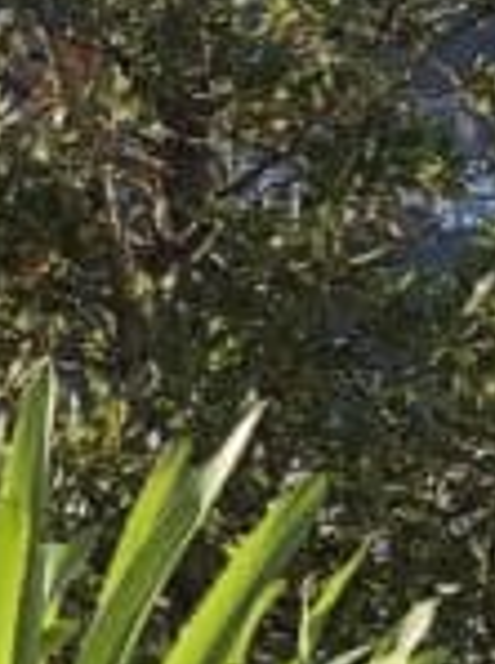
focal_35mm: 201
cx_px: -450
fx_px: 3849
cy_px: 925
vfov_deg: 9.6
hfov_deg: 7.1
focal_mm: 3.99
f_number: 1.8
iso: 20
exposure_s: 1/516
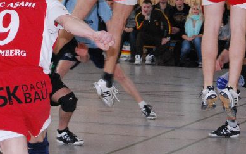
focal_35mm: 221
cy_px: -57
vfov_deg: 5.9
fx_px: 1484
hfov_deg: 9.4
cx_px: 206
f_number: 8
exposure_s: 1/125
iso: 1600
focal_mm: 55
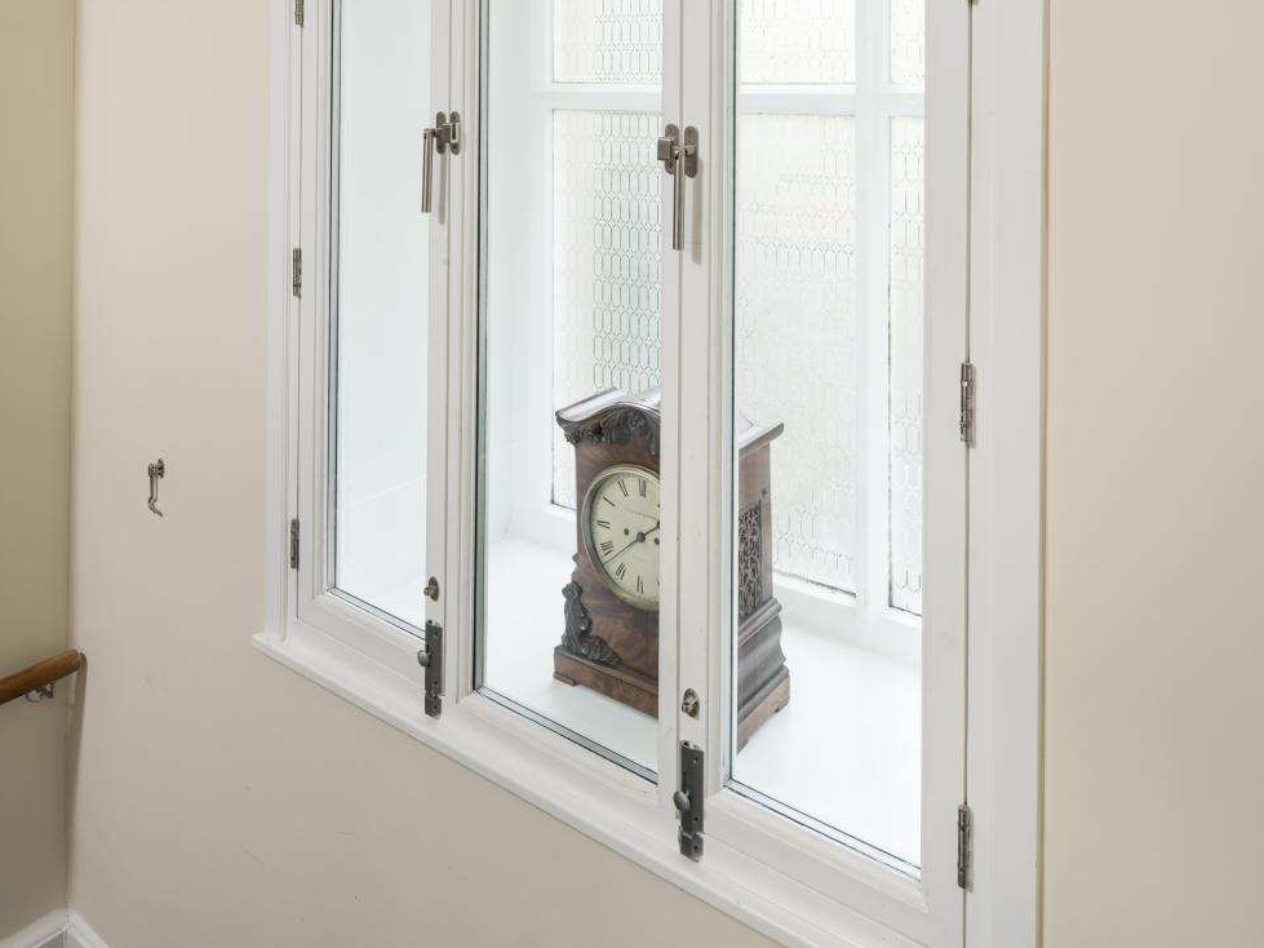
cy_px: 261
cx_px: 629
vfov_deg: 48.2
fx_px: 1022
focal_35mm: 28
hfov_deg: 63.4
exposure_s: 1/2
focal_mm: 19
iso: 64
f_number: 10
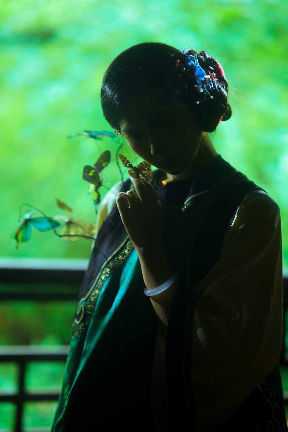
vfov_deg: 23.9
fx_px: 1020
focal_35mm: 85
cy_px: 216
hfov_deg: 16.1
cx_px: 144
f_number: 1.4
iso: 200
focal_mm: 85
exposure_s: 1/200
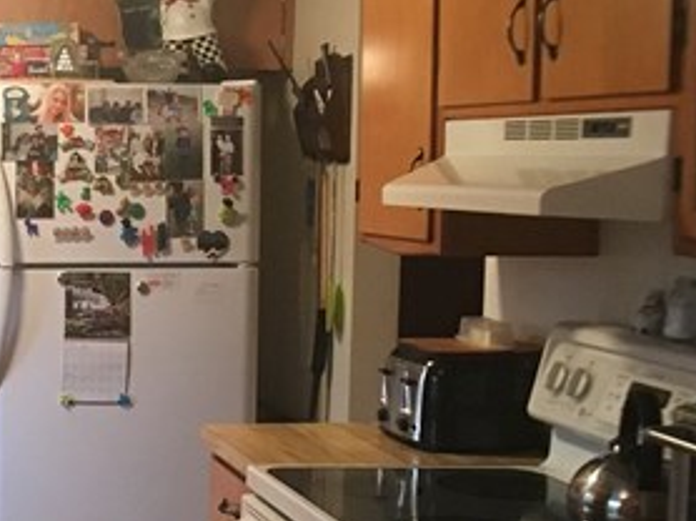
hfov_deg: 17.8
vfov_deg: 13.8
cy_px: 316
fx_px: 2150
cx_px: -63
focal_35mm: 107
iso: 160
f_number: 2.2
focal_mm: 4.15
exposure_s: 1/30
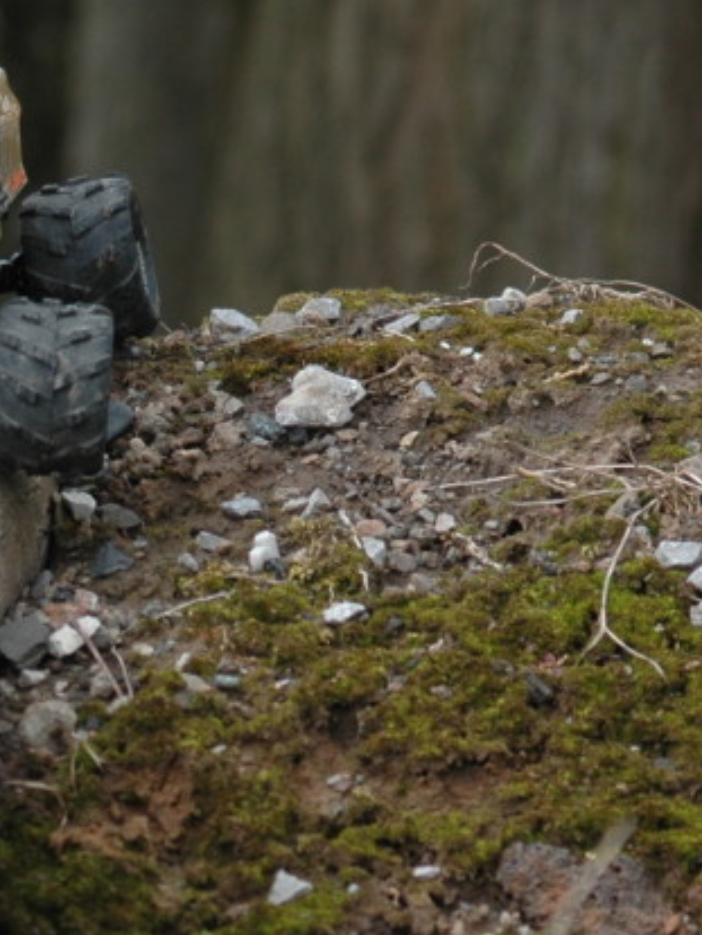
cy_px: 760
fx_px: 12628
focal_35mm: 467
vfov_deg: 4.2
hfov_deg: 3.2
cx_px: -287
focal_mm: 105
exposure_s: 1/200
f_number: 3.5
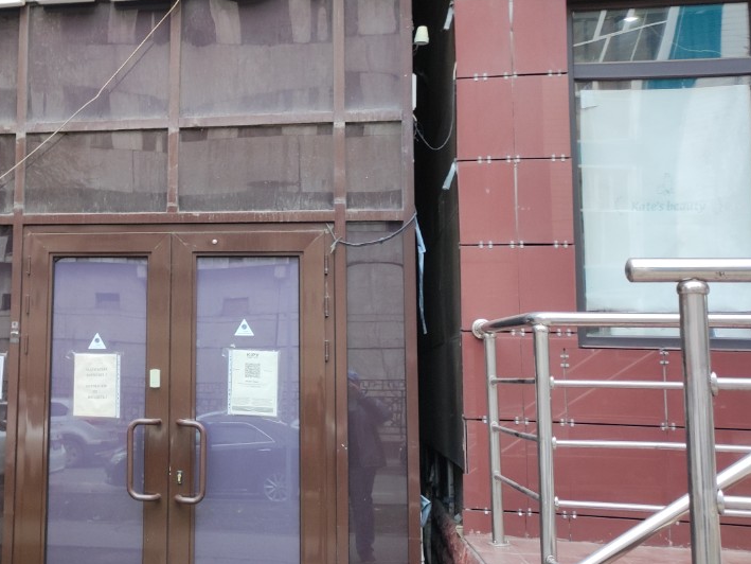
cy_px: 242
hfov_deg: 37.7
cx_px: 71
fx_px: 1020
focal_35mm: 47
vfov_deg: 30.8
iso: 284
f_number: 1.79
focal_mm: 4.7
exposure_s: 1/50
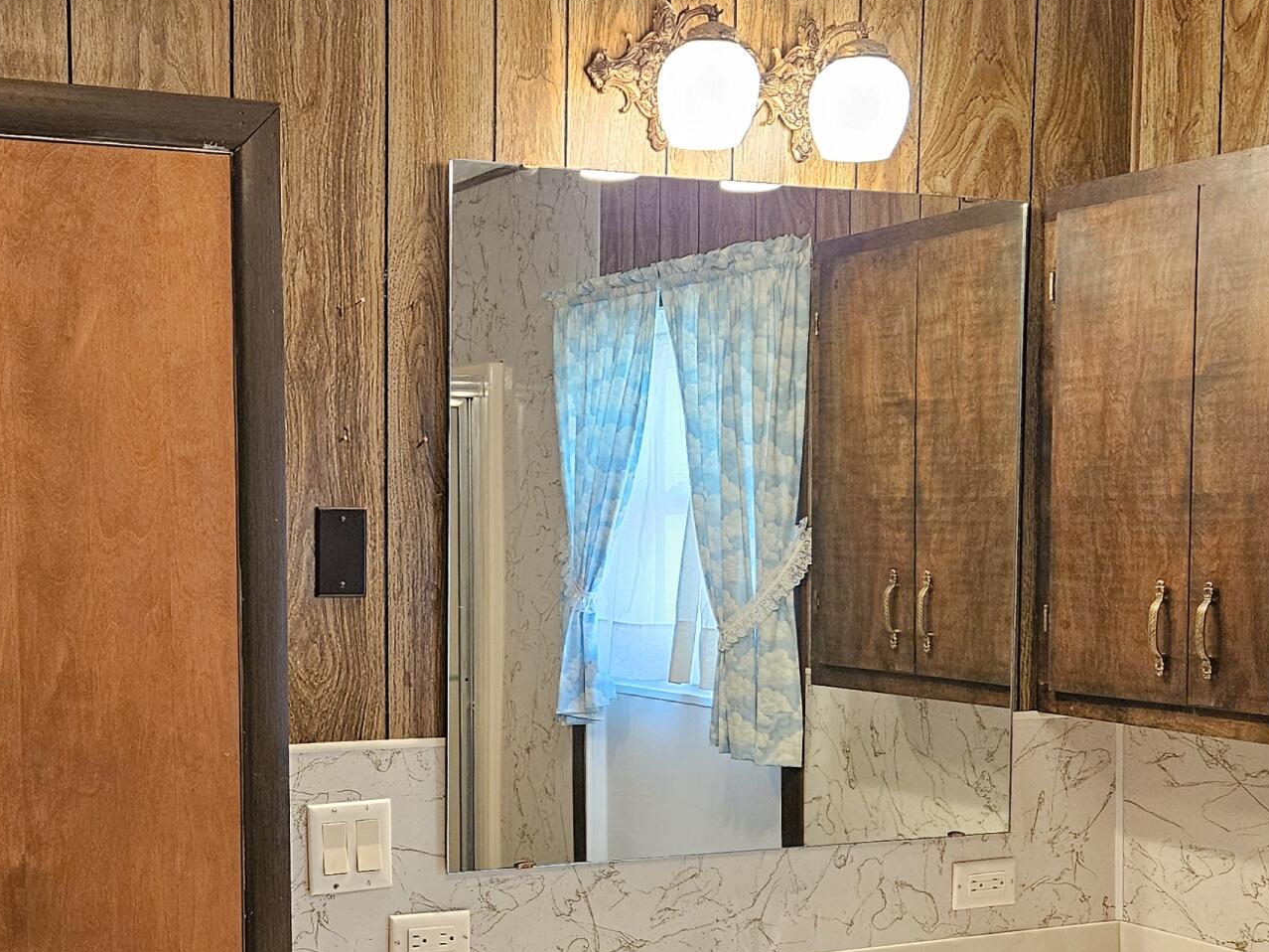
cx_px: 397
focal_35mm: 54
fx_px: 1979
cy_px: 642
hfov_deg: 35.1
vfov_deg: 26.9
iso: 640
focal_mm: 5.4
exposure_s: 1/120
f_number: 1.8
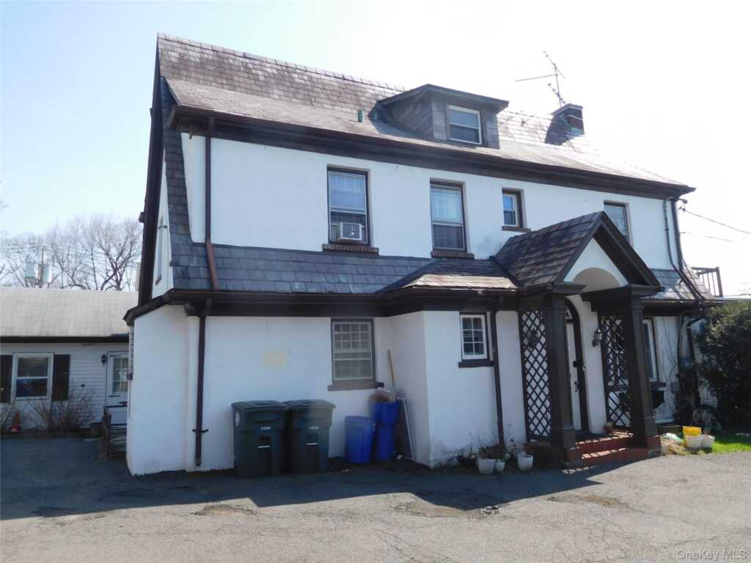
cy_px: 282
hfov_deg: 69.4
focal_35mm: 25
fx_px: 542
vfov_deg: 54.9
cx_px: 376
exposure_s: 1/640
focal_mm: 4.5
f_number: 3.4
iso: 125
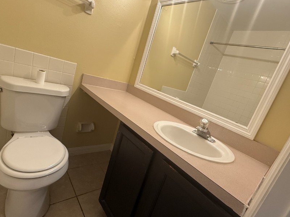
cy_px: 109
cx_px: 145
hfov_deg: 87.8
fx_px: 151
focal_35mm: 18
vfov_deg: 71.6
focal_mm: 2.22
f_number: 2.2
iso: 200
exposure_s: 1/120
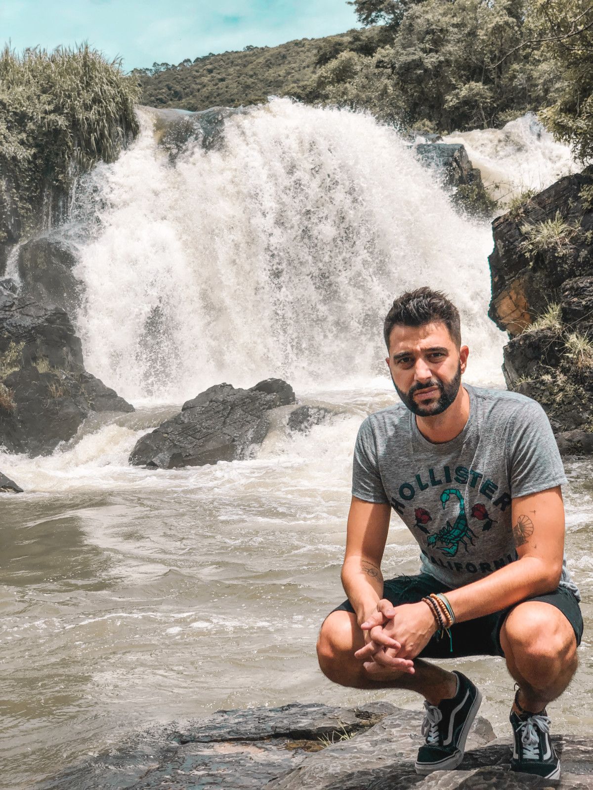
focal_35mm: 52
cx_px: 296
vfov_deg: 36.8
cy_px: 395
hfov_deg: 28.0
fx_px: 1188
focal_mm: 6
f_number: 2.4
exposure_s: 1/1900
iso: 16
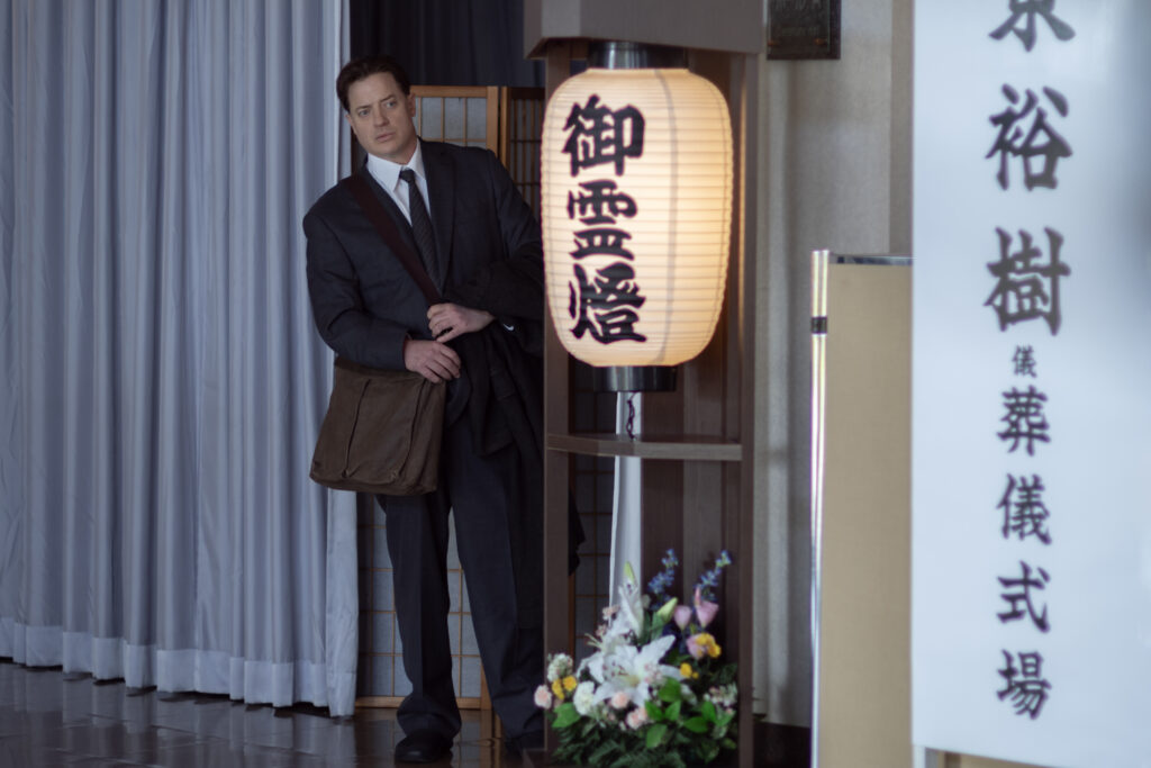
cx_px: 576
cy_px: 384
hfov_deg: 18.3
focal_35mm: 112
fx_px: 3581
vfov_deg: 12.2
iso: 200
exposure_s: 1/100
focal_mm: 75
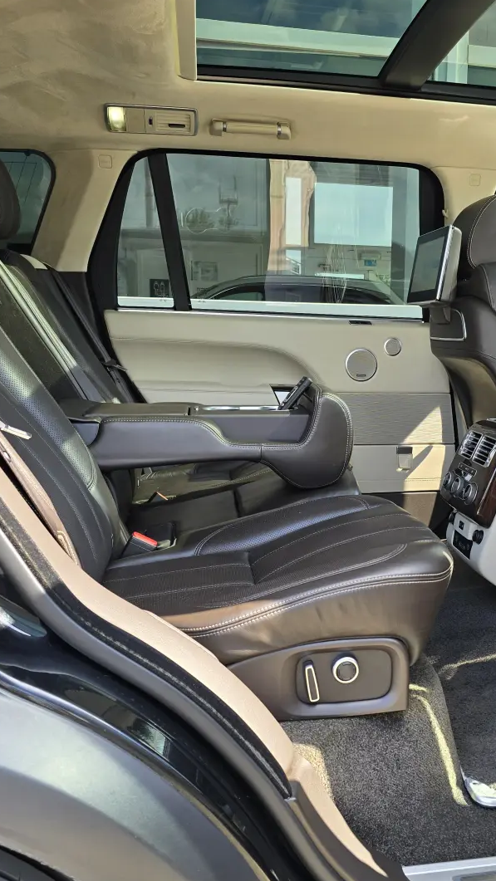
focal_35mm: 34
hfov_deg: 34.1
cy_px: 443
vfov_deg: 58.0
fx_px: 795
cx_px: 360
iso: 25
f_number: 1.7
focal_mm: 6.3
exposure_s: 1/180
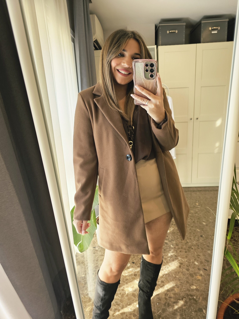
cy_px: 160
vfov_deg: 73.9
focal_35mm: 23
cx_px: 120
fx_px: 212
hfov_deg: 58.9
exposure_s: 1/180
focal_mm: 6.3
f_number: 1.7
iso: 200
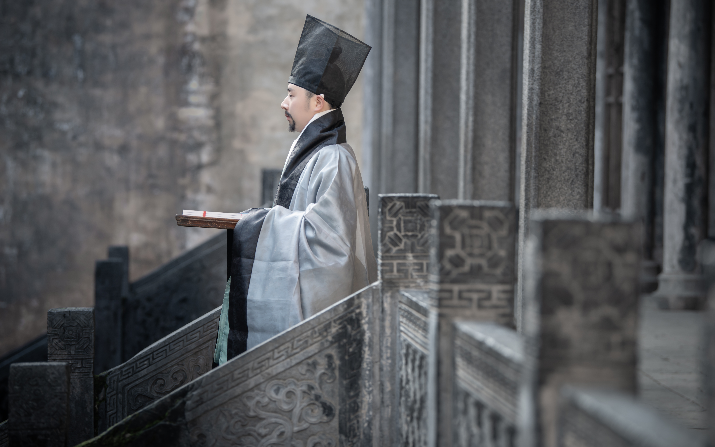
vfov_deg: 9.9
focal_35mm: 133
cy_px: 215
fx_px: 2592
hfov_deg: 15.7
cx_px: 358
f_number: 3.2
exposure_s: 1/100
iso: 200
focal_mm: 130
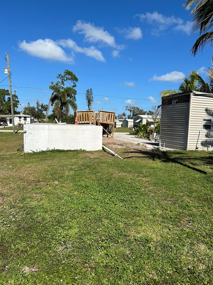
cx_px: 110
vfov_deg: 65.3
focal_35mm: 27
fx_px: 222
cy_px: 146
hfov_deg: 51.3
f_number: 1.5
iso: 50
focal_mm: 5.7
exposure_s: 1/5587
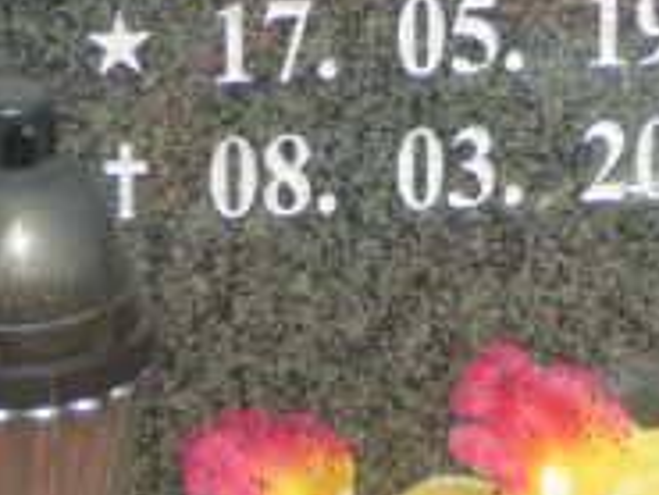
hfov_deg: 7.0
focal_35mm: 283
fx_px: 5391
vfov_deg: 5.2
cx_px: 221
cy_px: -103
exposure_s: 1/500
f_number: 3.8
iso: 80
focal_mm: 12.2
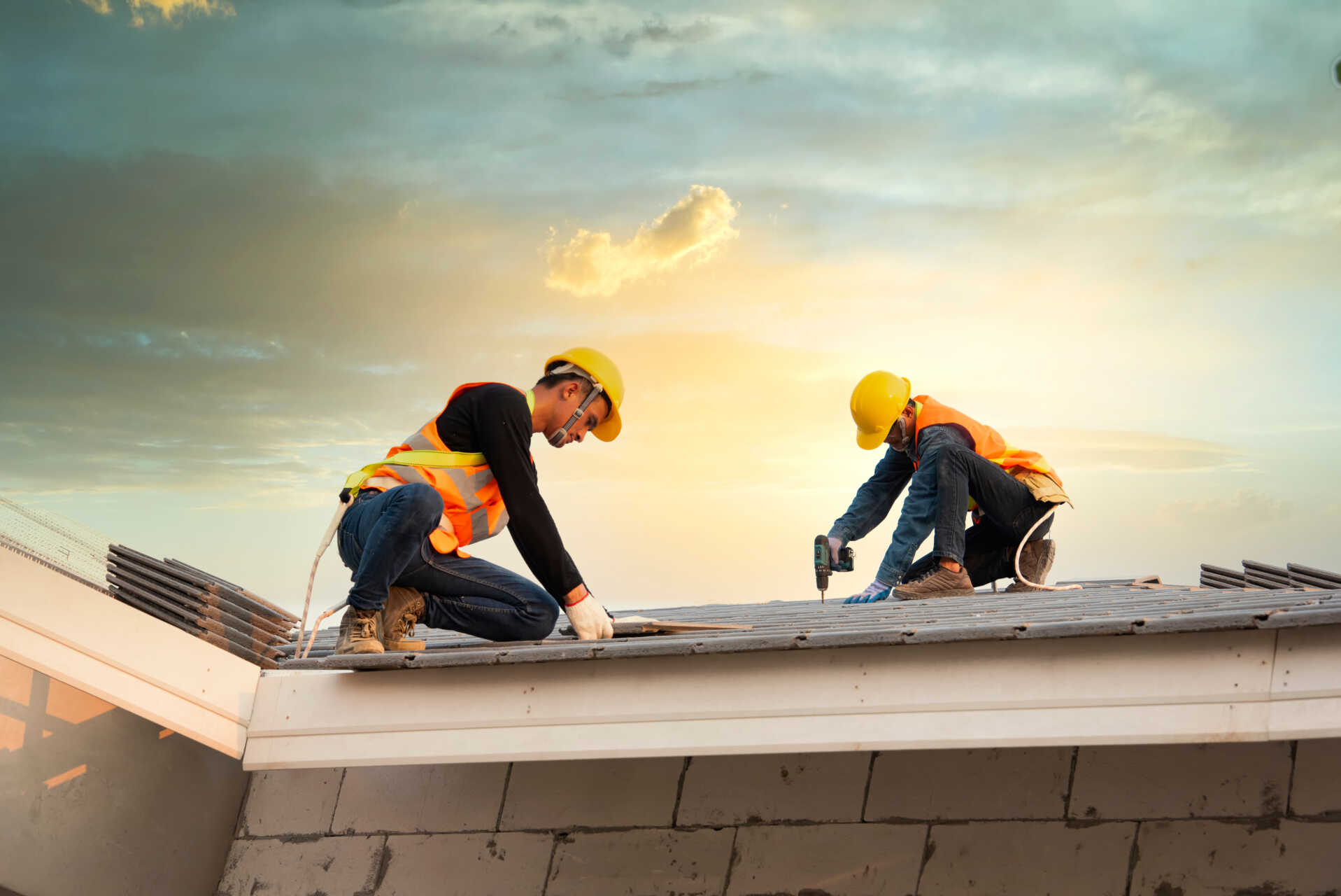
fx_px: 4546
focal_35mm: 122
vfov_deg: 11.2
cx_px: 670
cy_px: 448
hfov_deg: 16.8
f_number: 8
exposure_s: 1/160
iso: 500
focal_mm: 122
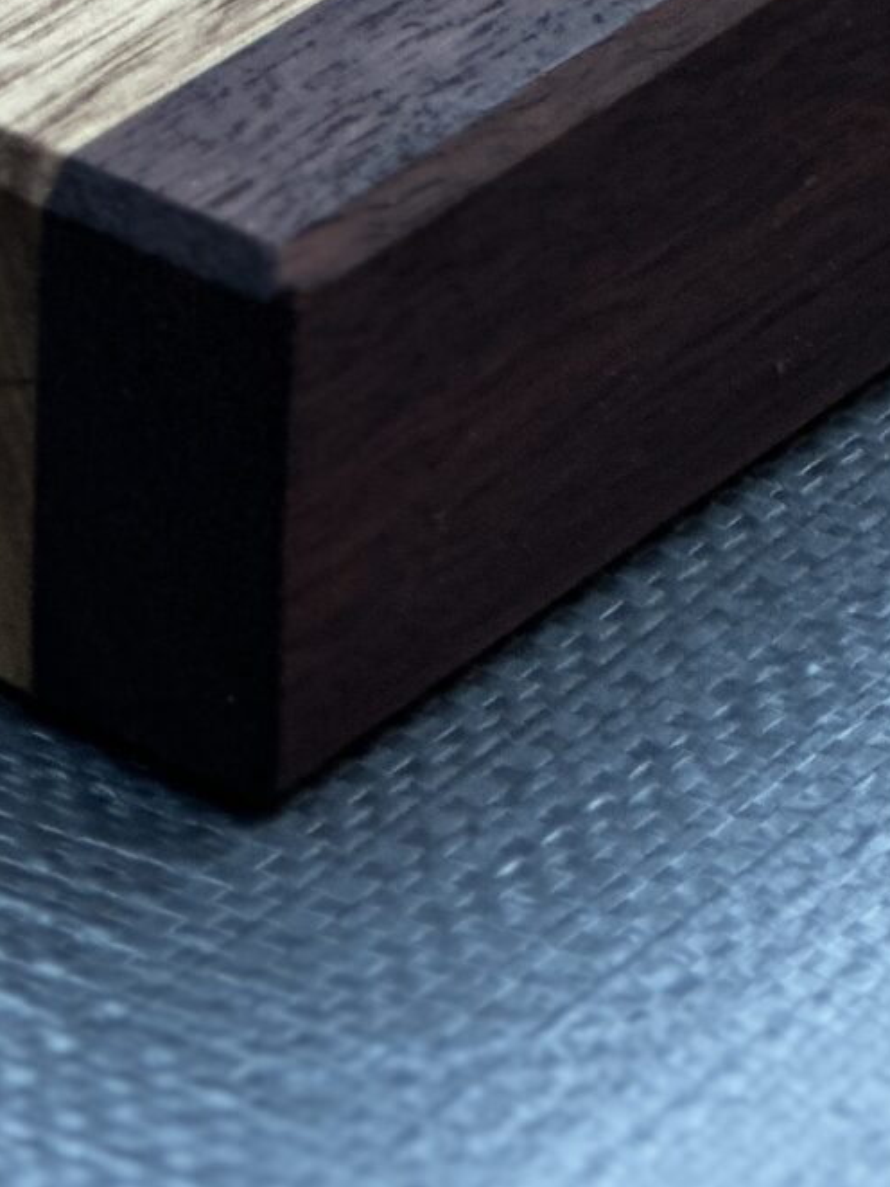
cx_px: 397
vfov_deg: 6.5
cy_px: -961
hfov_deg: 5.0
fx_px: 10212
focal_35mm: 298
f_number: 2.8
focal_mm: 9
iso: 80
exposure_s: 1/121
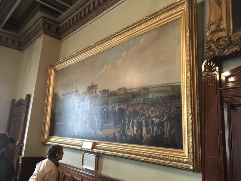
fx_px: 202
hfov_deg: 61.7
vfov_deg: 48.2
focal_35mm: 29
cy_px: 90
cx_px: 120
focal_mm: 4.15
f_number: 2.2
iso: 320
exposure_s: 1/17
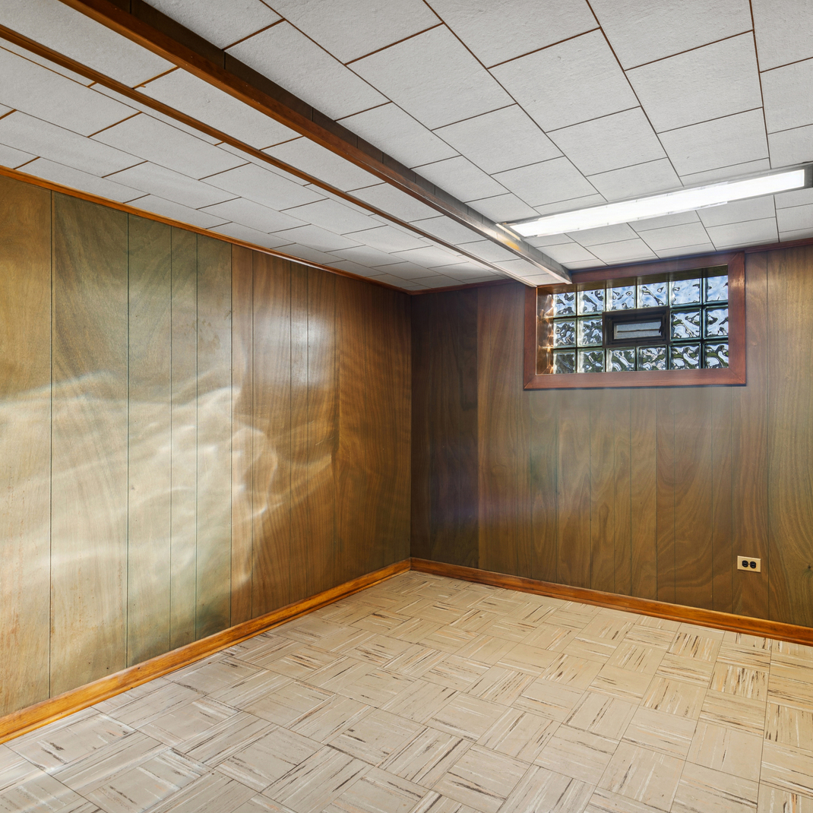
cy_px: 405
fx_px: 478
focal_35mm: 18
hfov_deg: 76.5
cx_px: 579
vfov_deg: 80.7
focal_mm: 14
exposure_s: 1/4
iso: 200
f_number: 8
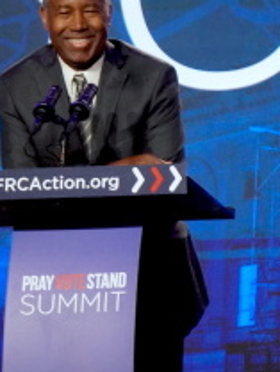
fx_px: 7014
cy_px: 123
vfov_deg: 3.0
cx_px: 116
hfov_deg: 2.3
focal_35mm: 651
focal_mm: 210
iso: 6400
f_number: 6.3
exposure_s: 1/160
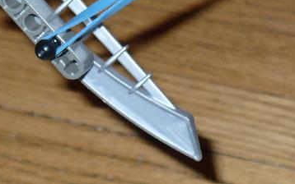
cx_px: 124
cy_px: -99
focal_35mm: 188
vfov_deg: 6.9
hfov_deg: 11.1
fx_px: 1512
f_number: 3.2
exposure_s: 1/30
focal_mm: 11.4
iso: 100
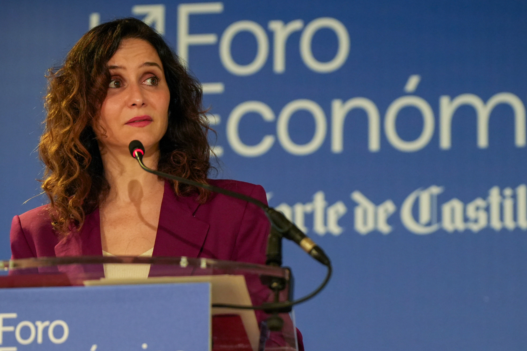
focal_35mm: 172
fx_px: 2518
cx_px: 283
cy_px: 220
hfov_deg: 11.9
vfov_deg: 8.0
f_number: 2.8
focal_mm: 110
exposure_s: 1/200
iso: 2500
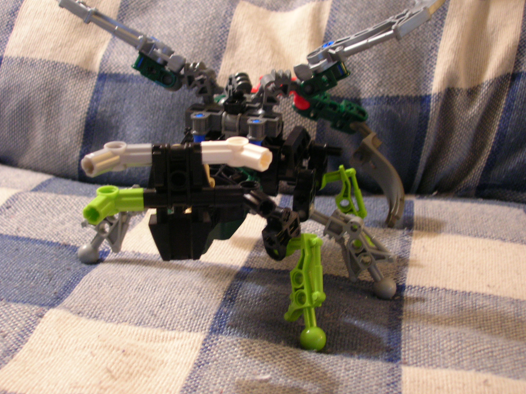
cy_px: 194
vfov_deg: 26.6
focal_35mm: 55
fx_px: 836
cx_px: 260
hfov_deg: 34.9
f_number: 3.4
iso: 123
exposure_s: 1/4
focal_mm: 9
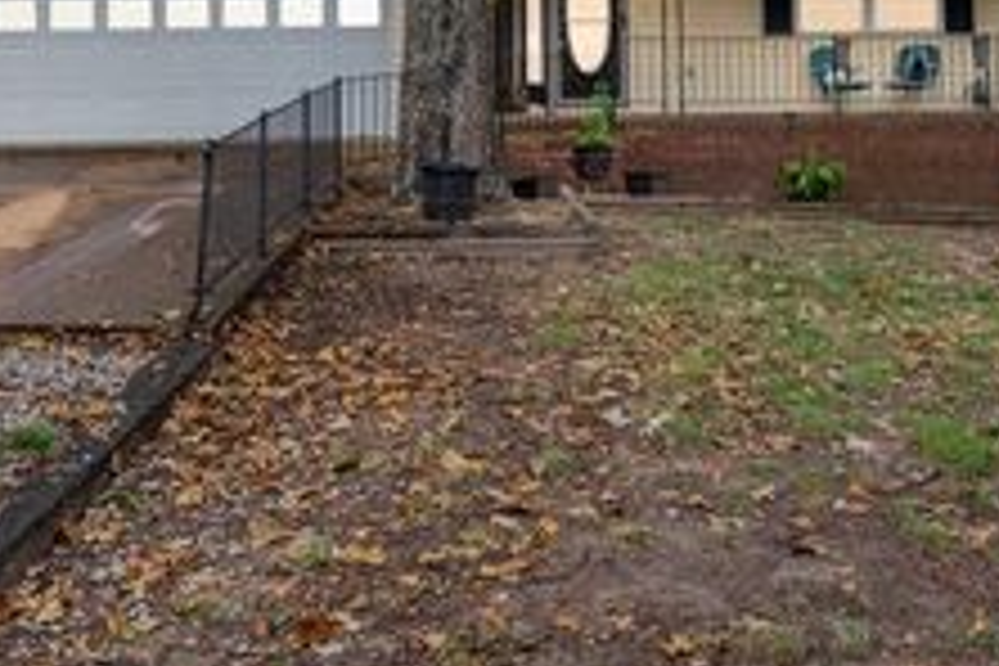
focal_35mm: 46
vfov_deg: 28.3
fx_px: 1280
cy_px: 90
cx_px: 603
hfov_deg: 42.4
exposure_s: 1/10
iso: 250
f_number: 9
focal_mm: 20.5
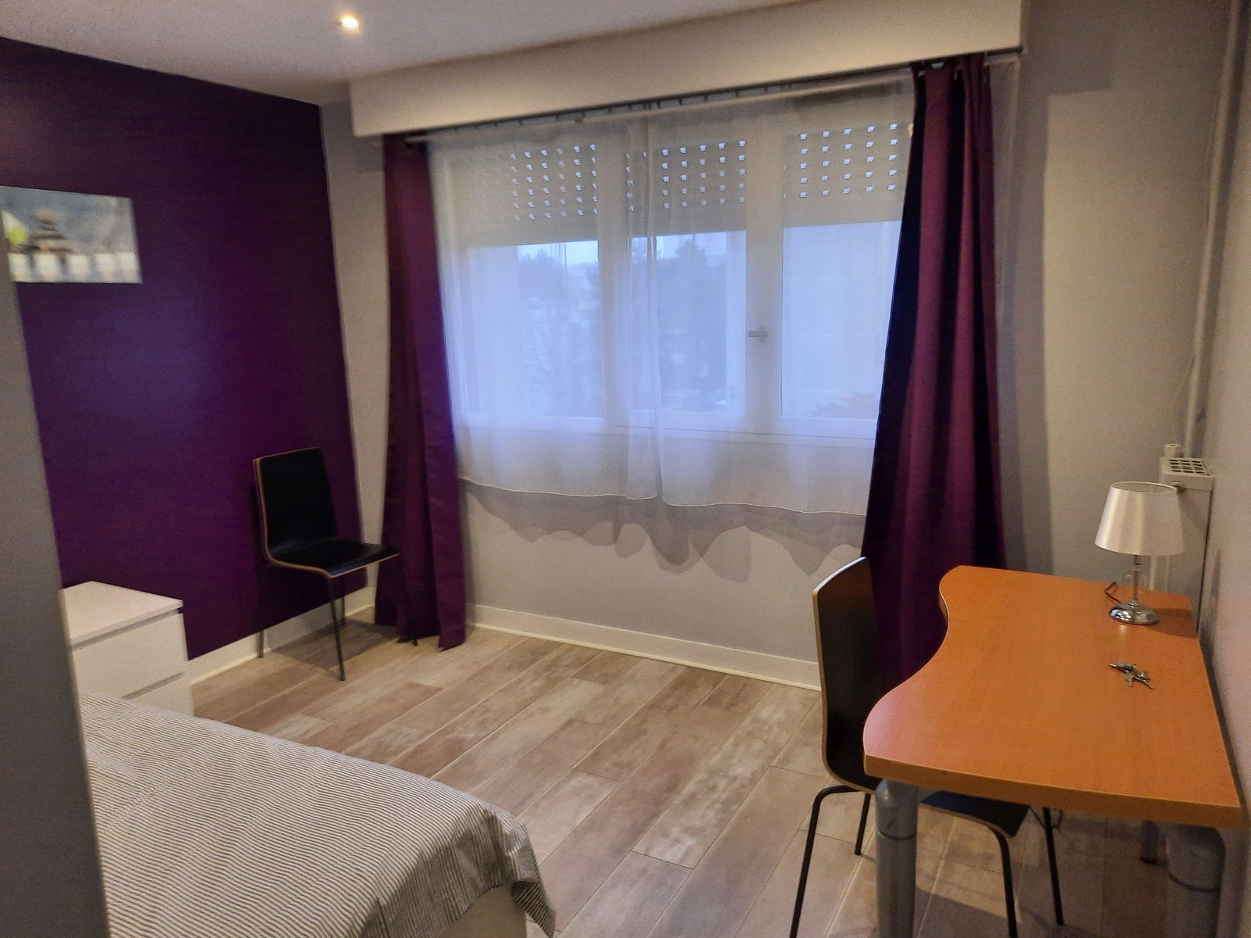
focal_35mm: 25
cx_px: 626
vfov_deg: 54.9
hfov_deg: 69.4
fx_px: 903
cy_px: 469
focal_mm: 4.6
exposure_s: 1/33
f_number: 2
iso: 320
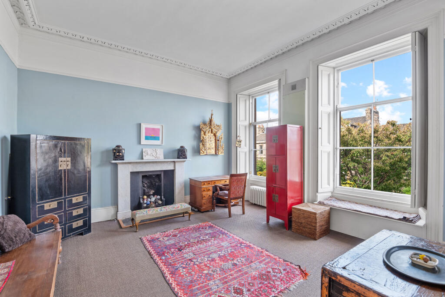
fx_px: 198
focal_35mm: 16
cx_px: 222
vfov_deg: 73.8
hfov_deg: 96.7
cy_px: 148
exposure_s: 1/8
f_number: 9
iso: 250
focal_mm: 16
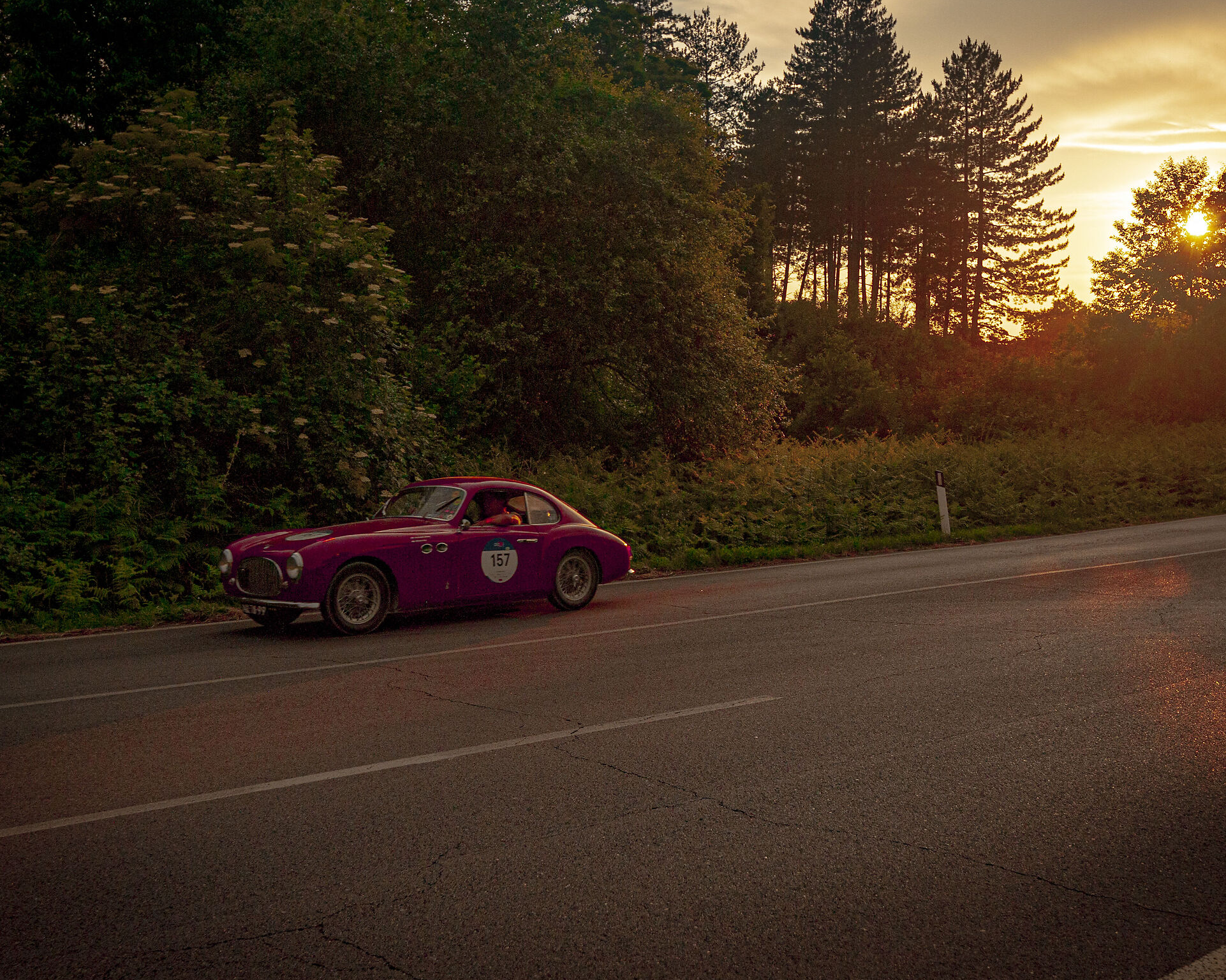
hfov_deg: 44.8
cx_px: 638
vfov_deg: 36.5
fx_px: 1487
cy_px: 501
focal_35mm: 41
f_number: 9
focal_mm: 35
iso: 1000
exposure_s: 1/640
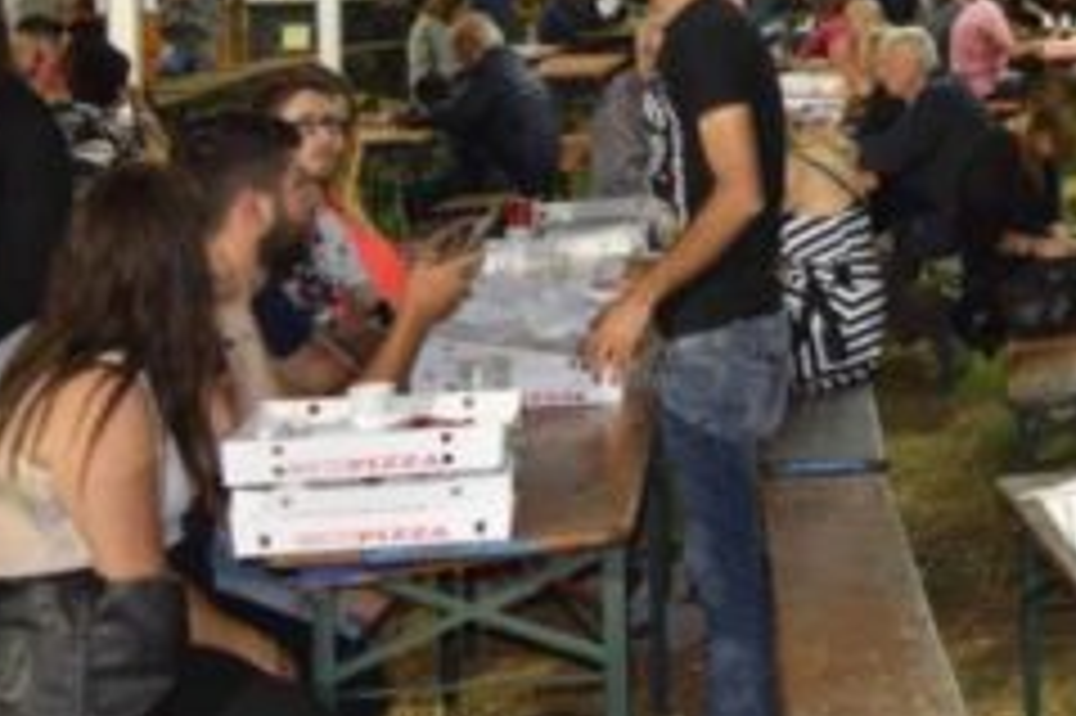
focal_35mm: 100
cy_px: -225
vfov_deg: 13.1
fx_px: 3000
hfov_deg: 18.5
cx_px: 1495
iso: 800
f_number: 5
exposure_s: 1/100
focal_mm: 23
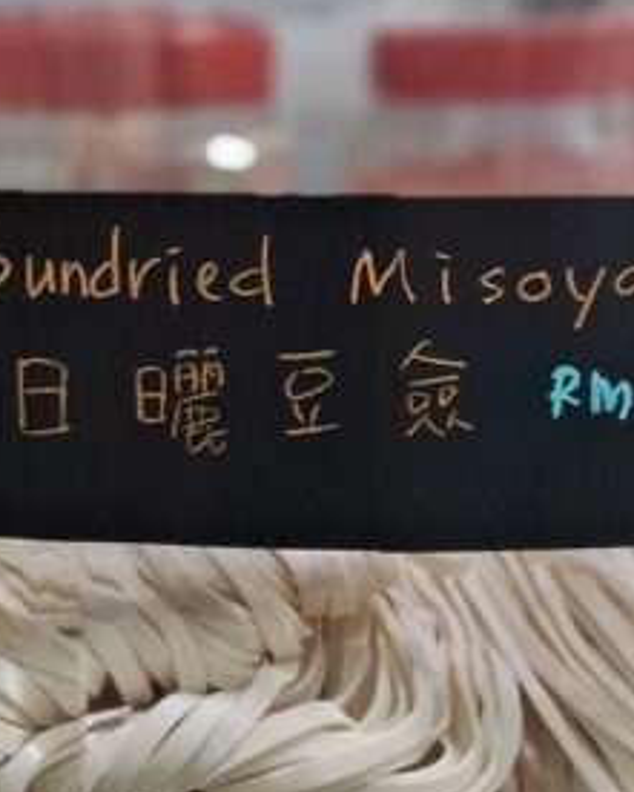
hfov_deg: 16.4
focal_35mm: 94
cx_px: 321
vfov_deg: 20.3
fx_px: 2204
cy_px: 304
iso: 400
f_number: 1.8
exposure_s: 1/50
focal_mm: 3.98
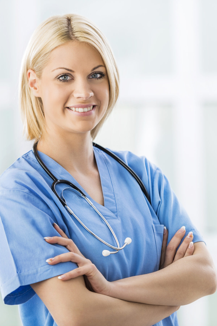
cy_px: 163
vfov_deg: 10.1
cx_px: 145
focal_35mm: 203
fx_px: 1836
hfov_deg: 6.8
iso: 100
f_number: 2.8
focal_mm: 135
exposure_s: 1/160
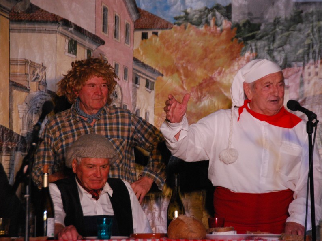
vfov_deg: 6.8
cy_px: 120
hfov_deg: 9.0
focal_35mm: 220
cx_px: 179
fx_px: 2042
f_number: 5.6
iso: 1600
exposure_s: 1/100
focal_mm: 135
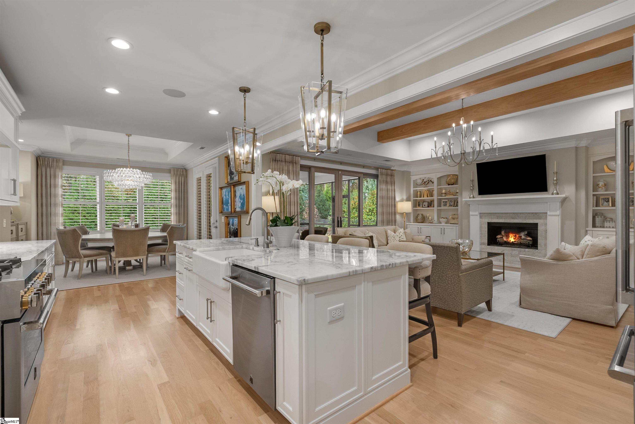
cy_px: 212
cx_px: 318
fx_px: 282
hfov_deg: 96.7
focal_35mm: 16
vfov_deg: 73.8
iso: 250
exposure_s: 1/5
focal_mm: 16
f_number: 8
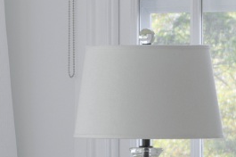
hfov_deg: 5.3
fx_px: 2495
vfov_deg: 3.6
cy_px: 63
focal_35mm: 381
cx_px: -327
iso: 100
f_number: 8
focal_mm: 35
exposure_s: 1/20
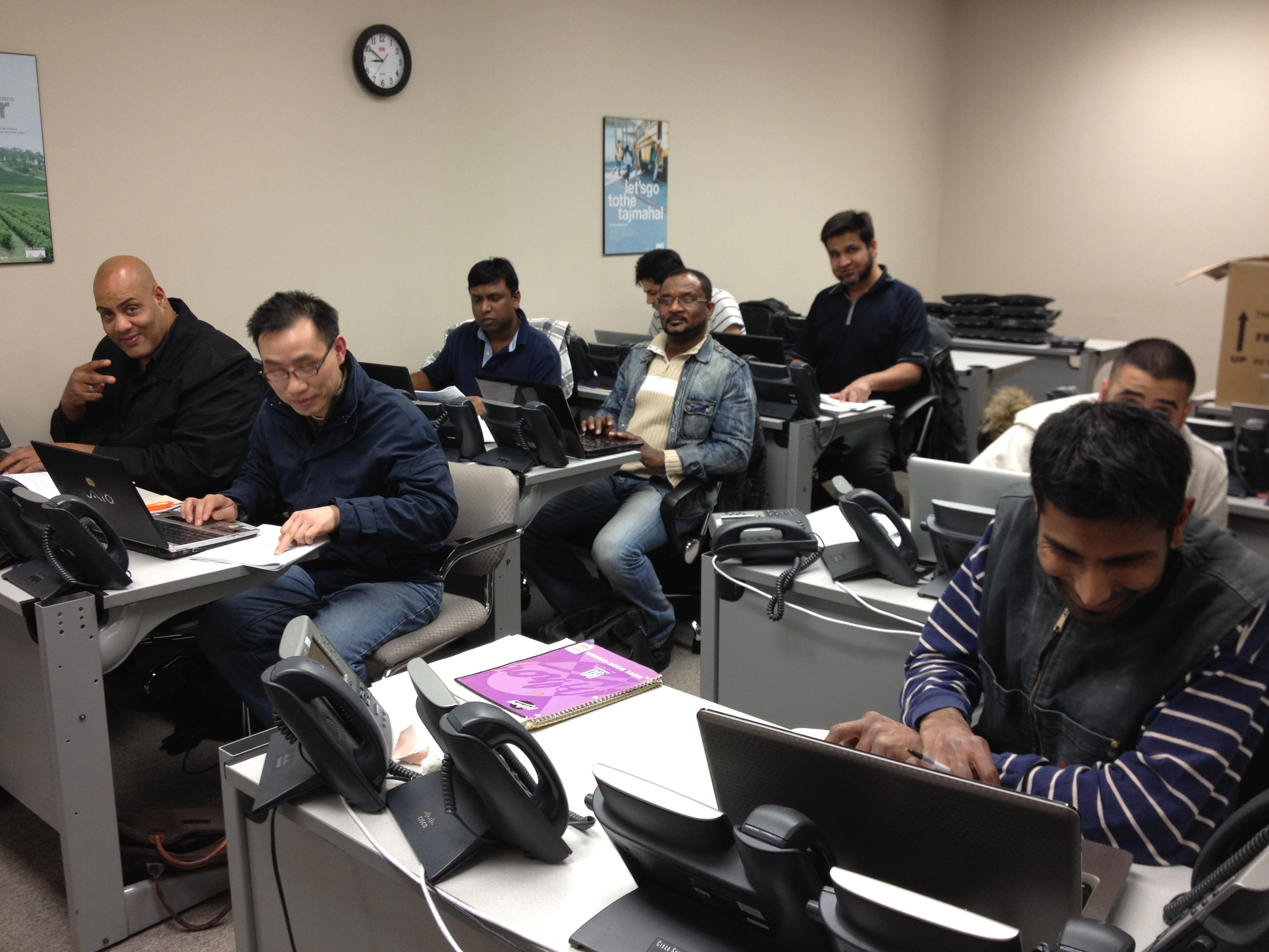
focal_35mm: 35
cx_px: 634
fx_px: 1283
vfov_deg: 40.7
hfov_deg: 52.6
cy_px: 476
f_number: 2.4
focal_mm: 4.28
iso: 80
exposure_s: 1/20
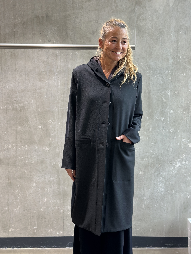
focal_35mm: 48
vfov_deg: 39.7
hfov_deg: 30.3
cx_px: 96
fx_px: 353
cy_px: 127
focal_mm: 6.86
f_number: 1.78
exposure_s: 1/100
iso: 200
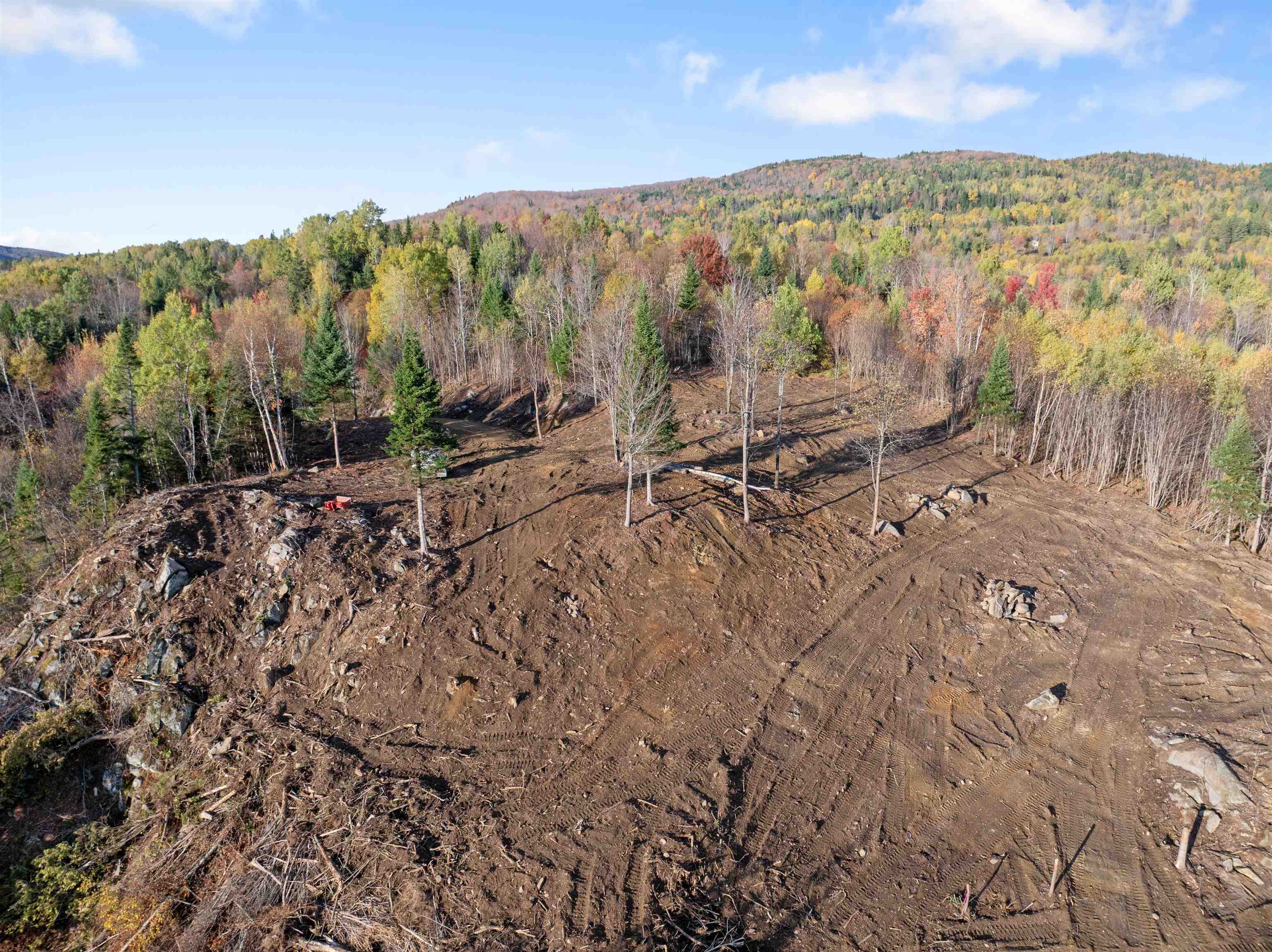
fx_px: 881
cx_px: 636
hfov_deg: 71.6
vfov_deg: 56.8
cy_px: 476
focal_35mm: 24
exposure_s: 1/1250
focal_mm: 12.29
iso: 180
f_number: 2.8
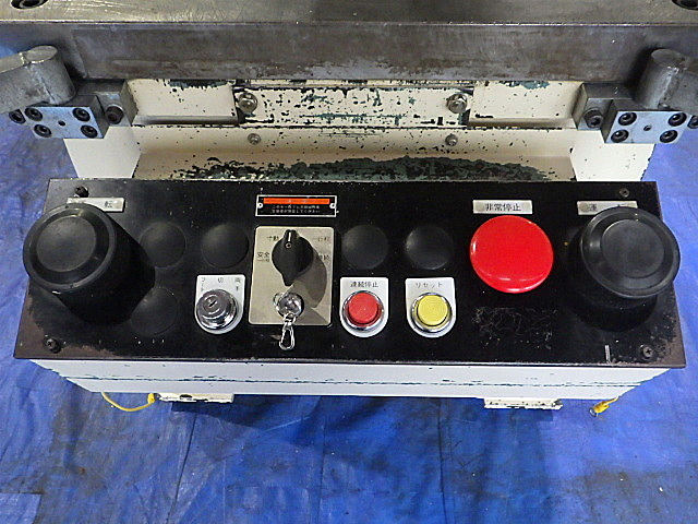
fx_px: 565
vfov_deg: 49.7
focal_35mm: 28
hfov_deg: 63.4
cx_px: 349
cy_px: 262
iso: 1600
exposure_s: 1/45
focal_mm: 5
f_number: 3.5
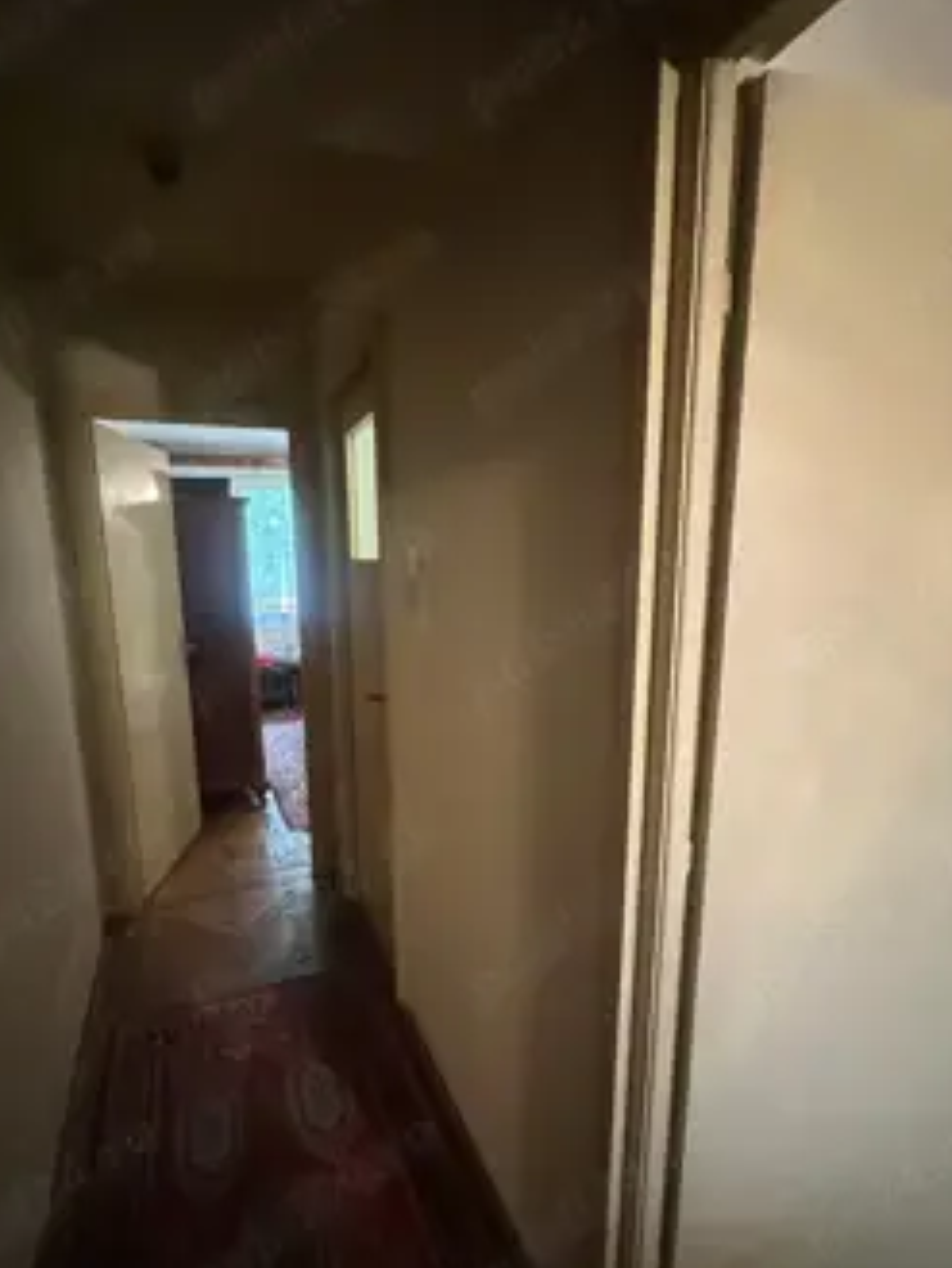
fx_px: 623
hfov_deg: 74.6
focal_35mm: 17
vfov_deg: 90.9
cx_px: 428
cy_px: 674
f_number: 2.2
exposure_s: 1/34
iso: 1250
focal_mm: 2.22
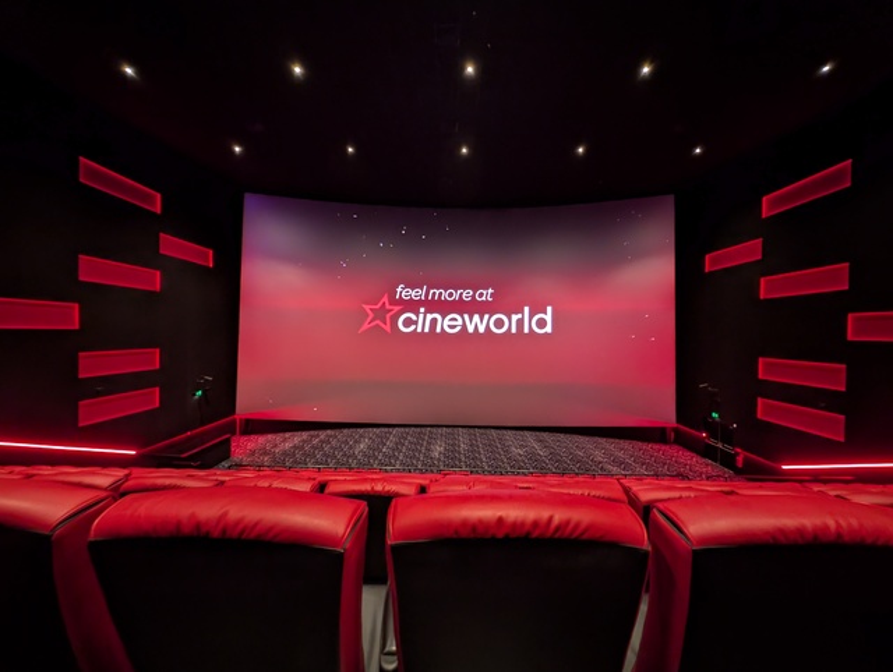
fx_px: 310
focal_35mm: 12
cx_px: 446
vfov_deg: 94.6
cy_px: 336
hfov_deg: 110.5
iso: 425
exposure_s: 1/6.57
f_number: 1.95
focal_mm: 2.23
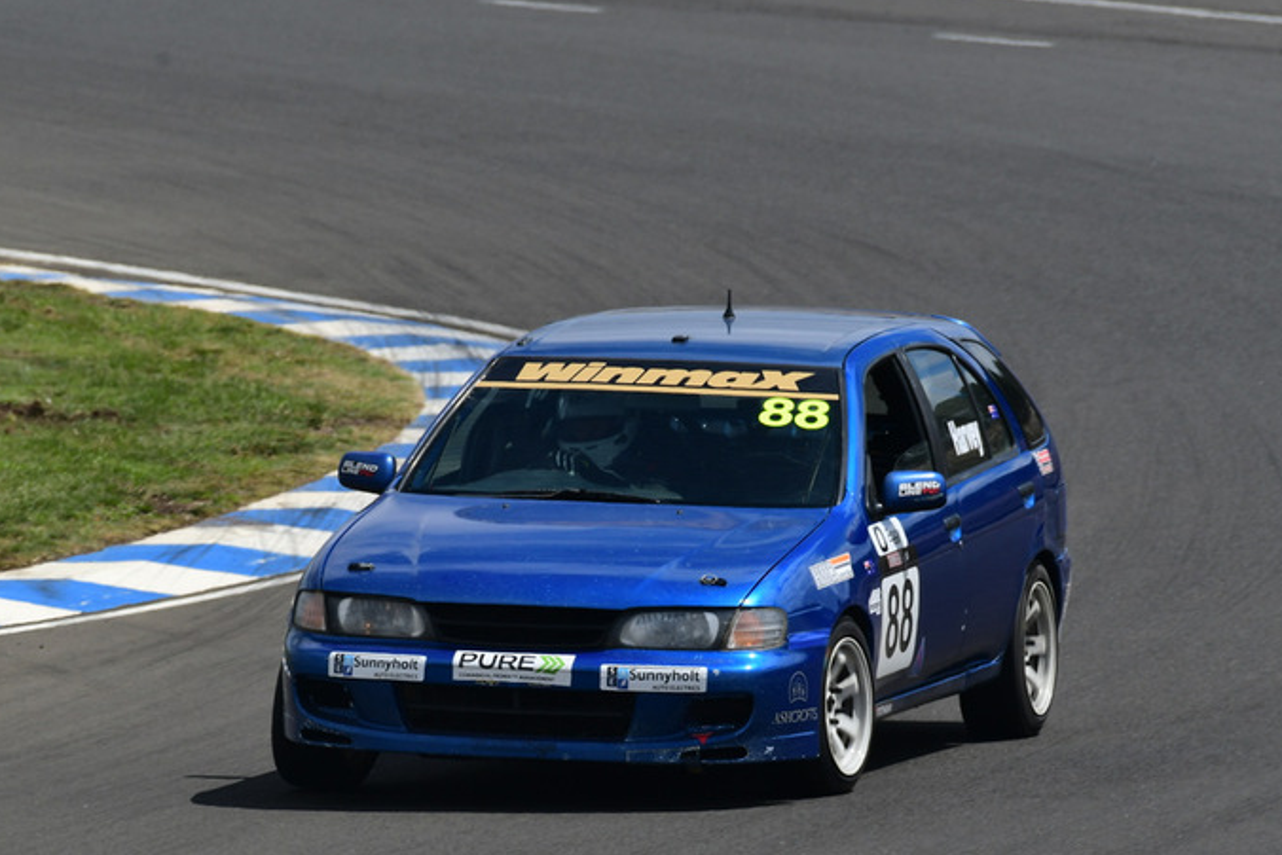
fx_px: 31627
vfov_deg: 1.5
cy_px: 466
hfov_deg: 2.3
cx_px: 567
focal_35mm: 888
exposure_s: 1/640
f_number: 10
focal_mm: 500
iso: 200
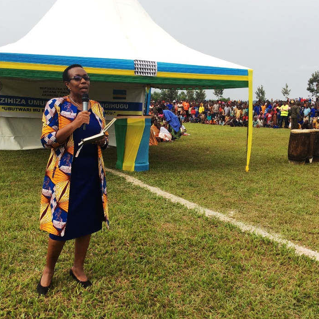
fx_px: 396
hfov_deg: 43.9
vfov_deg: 43.9
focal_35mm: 38
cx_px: 162
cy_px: 159
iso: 32
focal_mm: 3.3
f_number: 2.4
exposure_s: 1/817
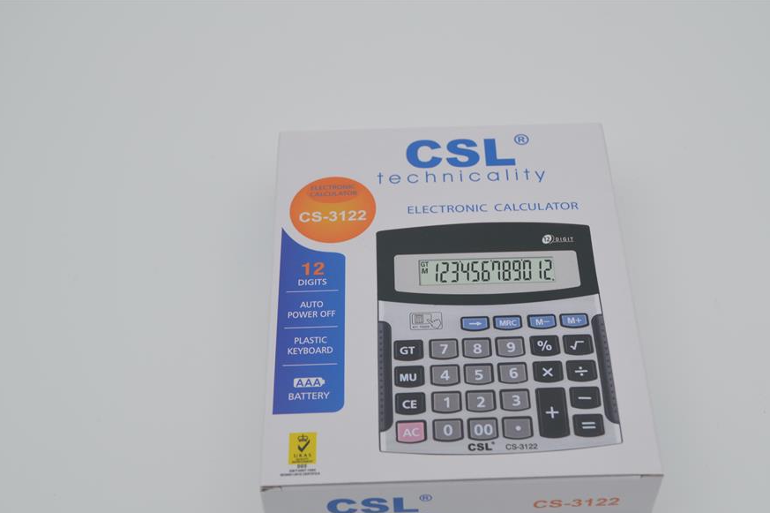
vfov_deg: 24.6
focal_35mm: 55
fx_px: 1176
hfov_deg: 36.3
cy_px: 292
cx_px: 410
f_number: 5.6
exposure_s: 1/80
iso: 100
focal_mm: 32
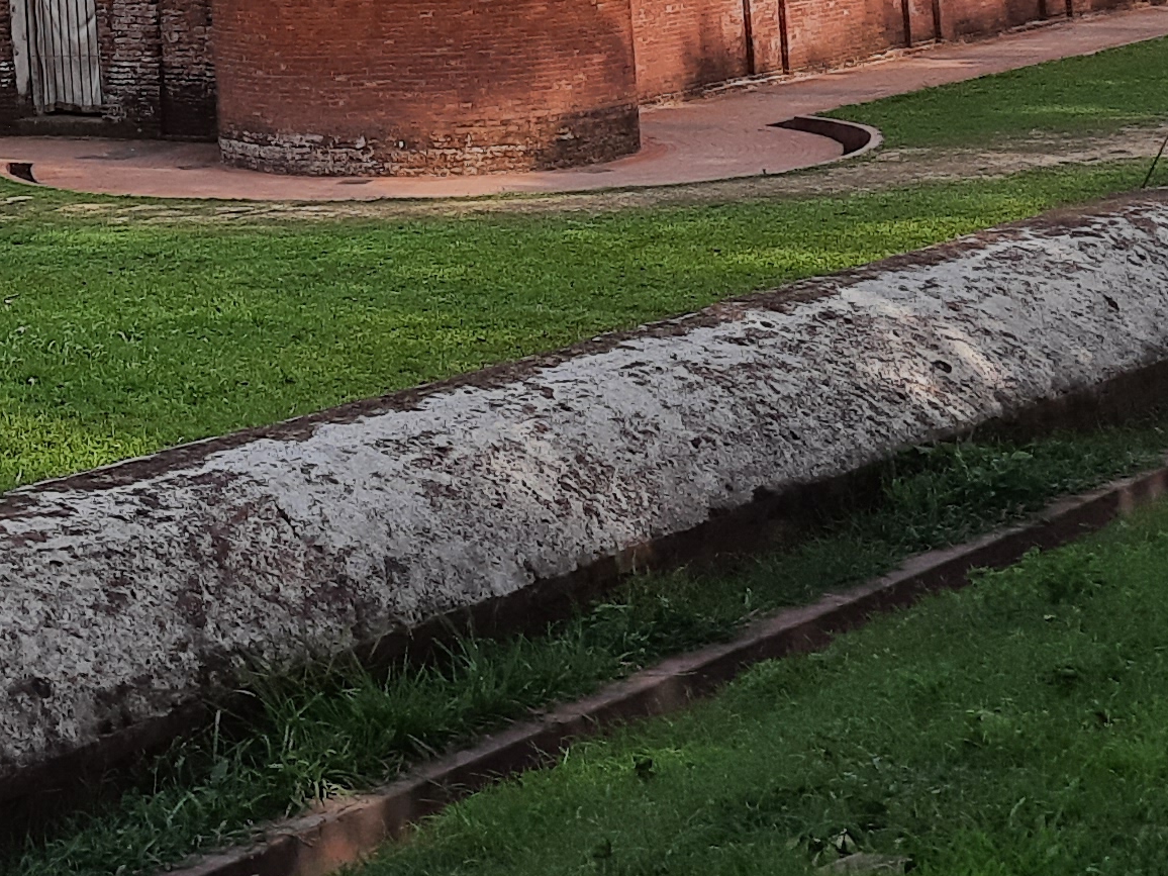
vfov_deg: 14.5
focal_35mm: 96
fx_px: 3239
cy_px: -390
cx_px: -79
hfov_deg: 19.7
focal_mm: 5.23
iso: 20
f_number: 1.8
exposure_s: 1/1404
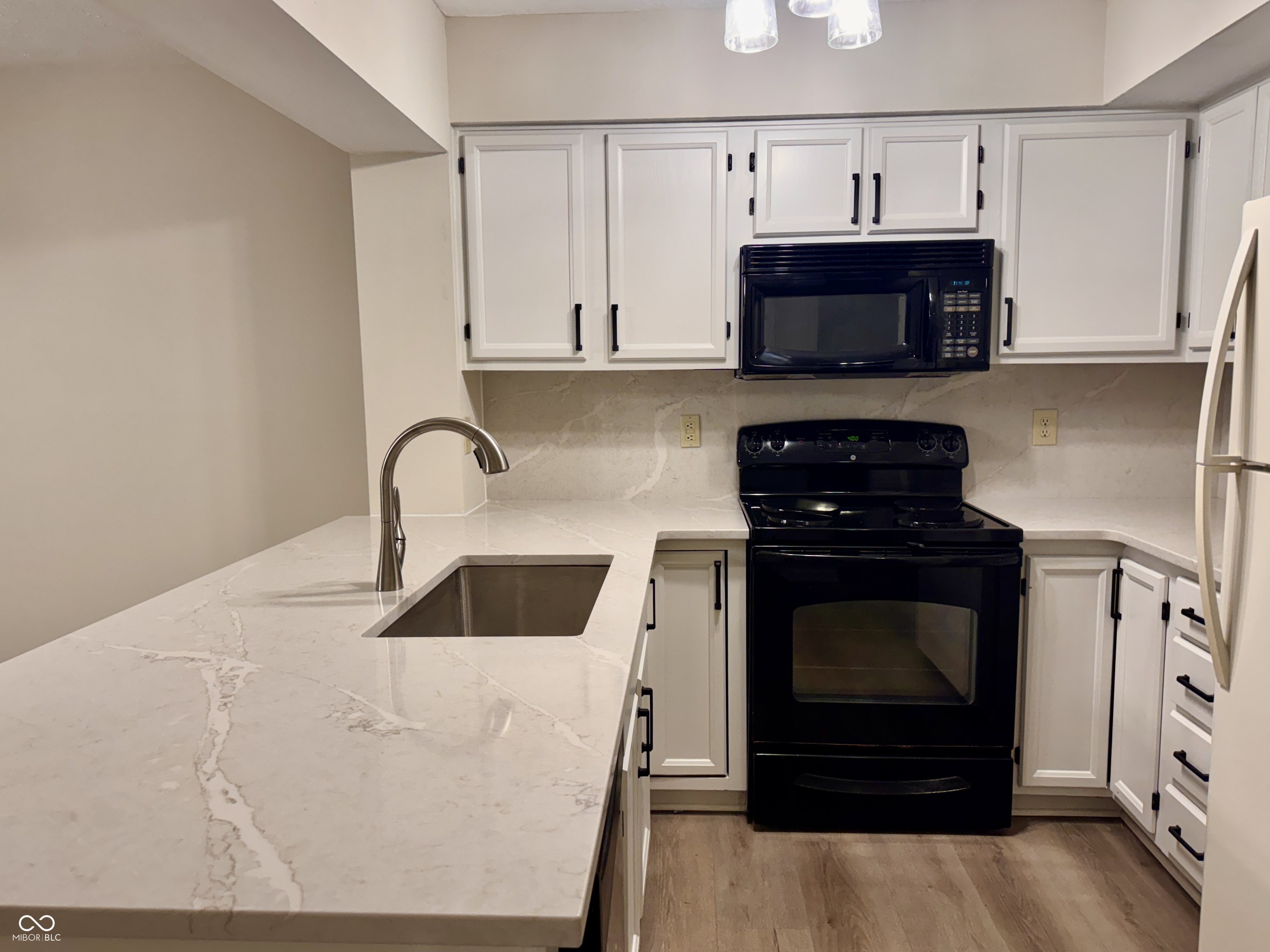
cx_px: 635
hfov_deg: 71.6
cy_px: 476
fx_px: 881
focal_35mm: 24
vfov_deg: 56.8
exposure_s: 1/120
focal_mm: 6.76
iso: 200
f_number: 1.78
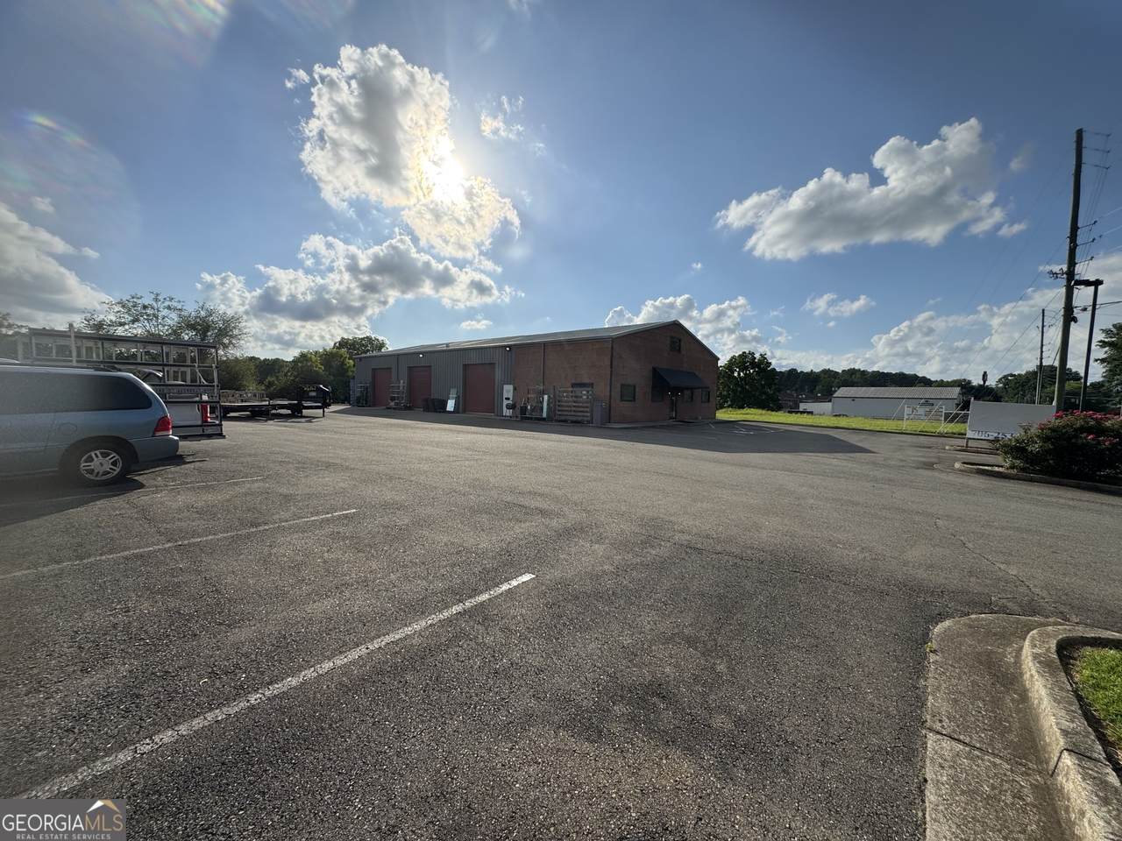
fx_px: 454
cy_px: 420
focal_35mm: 14
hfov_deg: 102.1
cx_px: 561
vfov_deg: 85.7
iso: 40
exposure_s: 1/3906
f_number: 2.2
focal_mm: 2.22
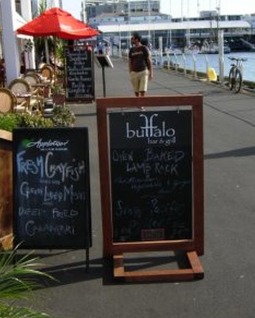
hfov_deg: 28.1
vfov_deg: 34.7
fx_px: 510
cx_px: 132
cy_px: 150
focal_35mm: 54
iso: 50
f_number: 4.3
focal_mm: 7.5
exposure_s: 1/287
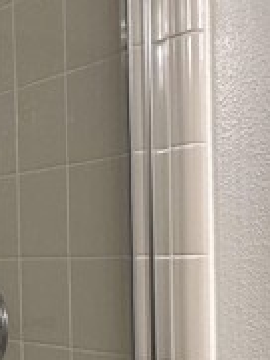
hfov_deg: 18.6
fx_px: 821
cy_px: 284
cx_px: 71
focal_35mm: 79
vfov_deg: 24.3
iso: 160
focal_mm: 2.22
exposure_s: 1/60
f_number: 2.2
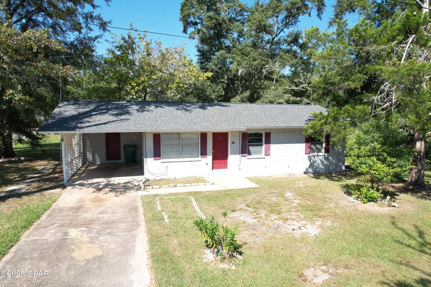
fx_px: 263
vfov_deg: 57.2
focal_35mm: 22
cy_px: 144
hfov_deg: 78.6
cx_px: 216
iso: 100
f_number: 2.8
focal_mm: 8.38
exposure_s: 1/800
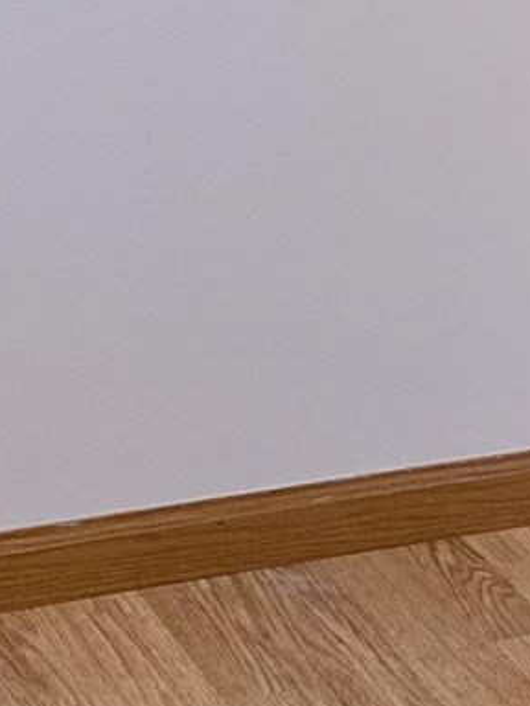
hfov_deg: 10.3
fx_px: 2940
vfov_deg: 12.4
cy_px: -620
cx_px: 99
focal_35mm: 144
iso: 200
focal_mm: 6.76
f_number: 1.78
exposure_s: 1/121
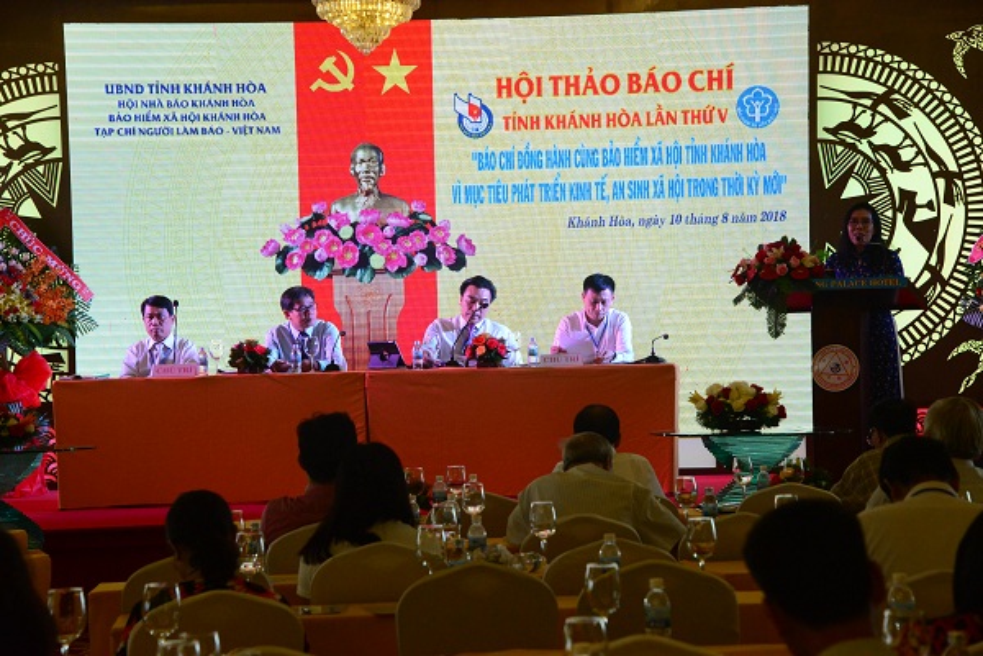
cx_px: 492
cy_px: 328
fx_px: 3058
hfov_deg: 18.3
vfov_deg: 12.2
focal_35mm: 112
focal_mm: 112
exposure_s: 1/200
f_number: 8
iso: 4000
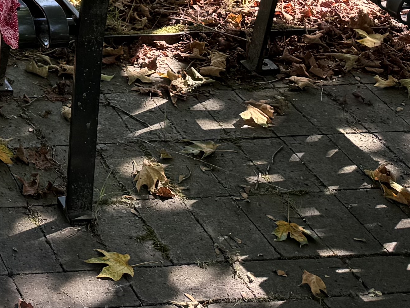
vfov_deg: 13.1
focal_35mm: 103
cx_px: -310
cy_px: -222
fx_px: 1220
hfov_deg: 16.3
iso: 80
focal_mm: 6.76
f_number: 1.78
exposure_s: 1/683
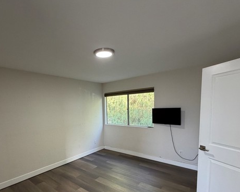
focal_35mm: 19
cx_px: 98
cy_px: 118
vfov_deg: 69.9
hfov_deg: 82.4
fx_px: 135
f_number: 2.2
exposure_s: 1/121
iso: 320
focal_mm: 2.22
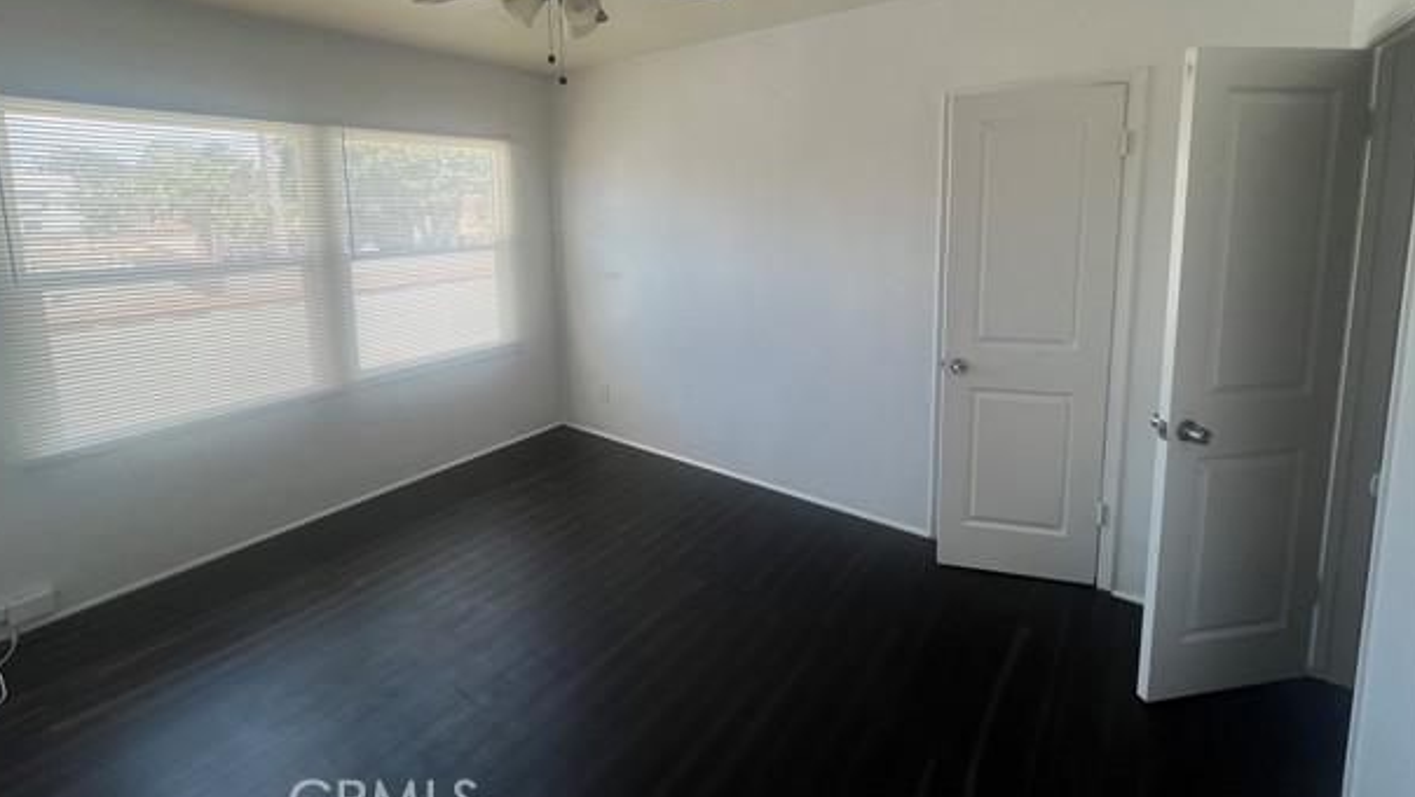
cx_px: 679
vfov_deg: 68.8
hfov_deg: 102.9
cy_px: 272
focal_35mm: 15
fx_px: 563
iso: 32
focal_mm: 1.57
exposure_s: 1/99
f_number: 1.8
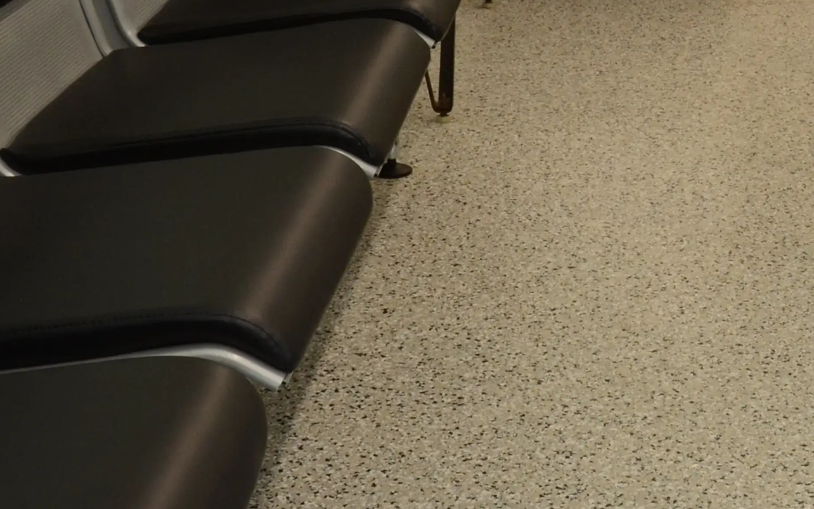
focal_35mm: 88
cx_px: 641
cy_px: -108
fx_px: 1952
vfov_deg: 14.4
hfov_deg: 23.2
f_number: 8
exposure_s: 1/80
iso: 800
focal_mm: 22
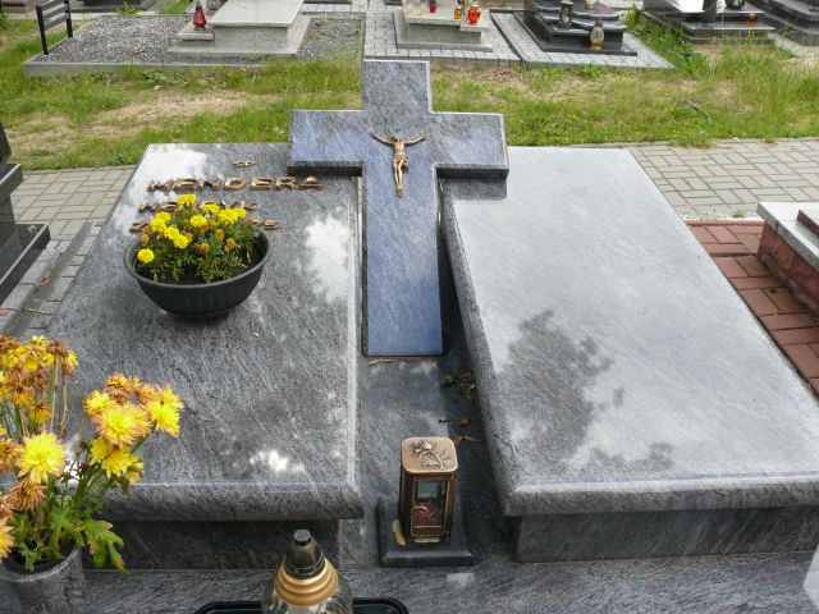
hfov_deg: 52.6
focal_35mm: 35
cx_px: 410
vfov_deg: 40.7
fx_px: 828
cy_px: 307
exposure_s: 1/125
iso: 100
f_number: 4
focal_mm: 7.4
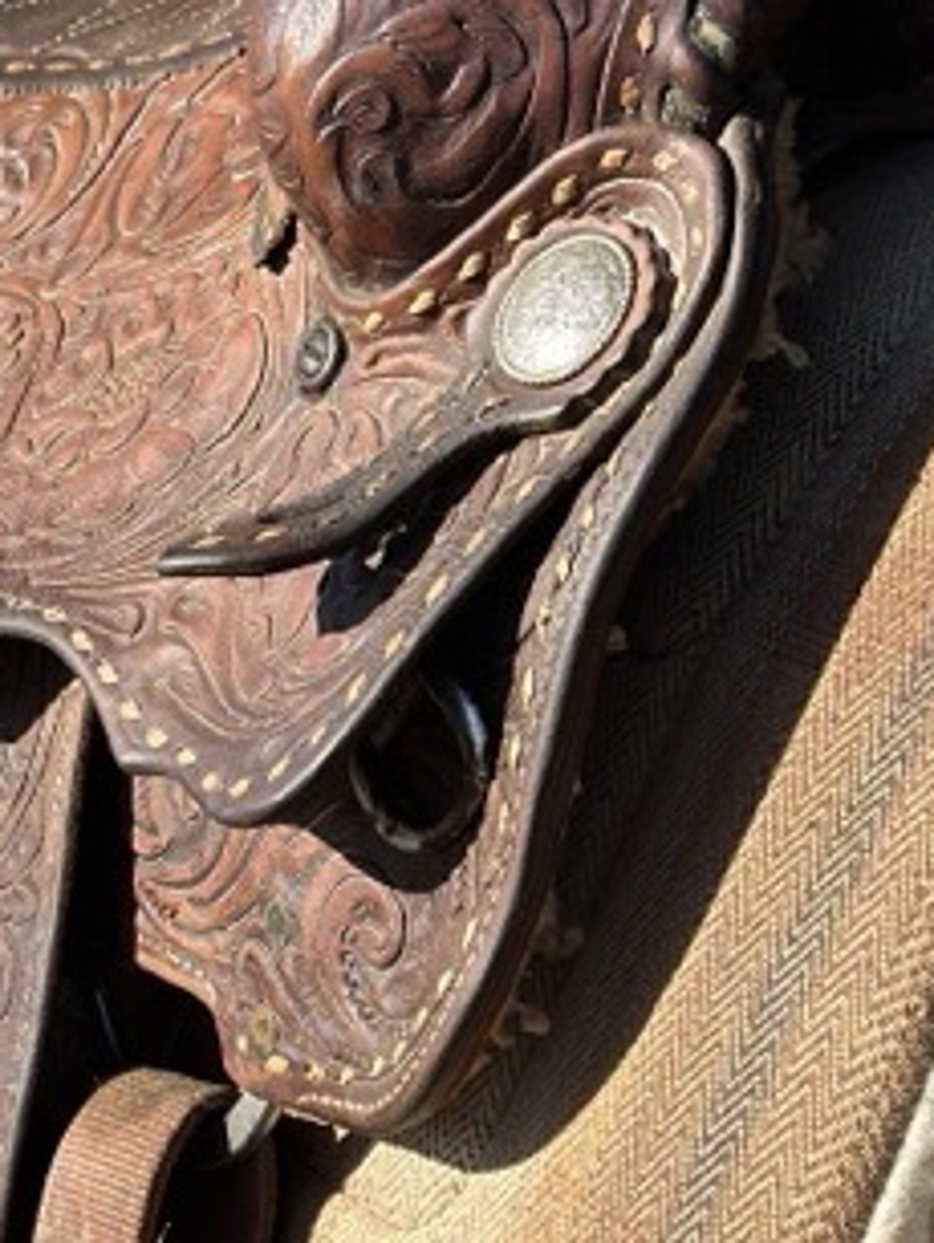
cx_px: 282
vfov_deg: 13.9
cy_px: 886
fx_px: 5066
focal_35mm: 141
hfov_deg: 10.5
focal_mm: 6.86
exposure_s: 1/3597
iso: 100
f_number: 1.78
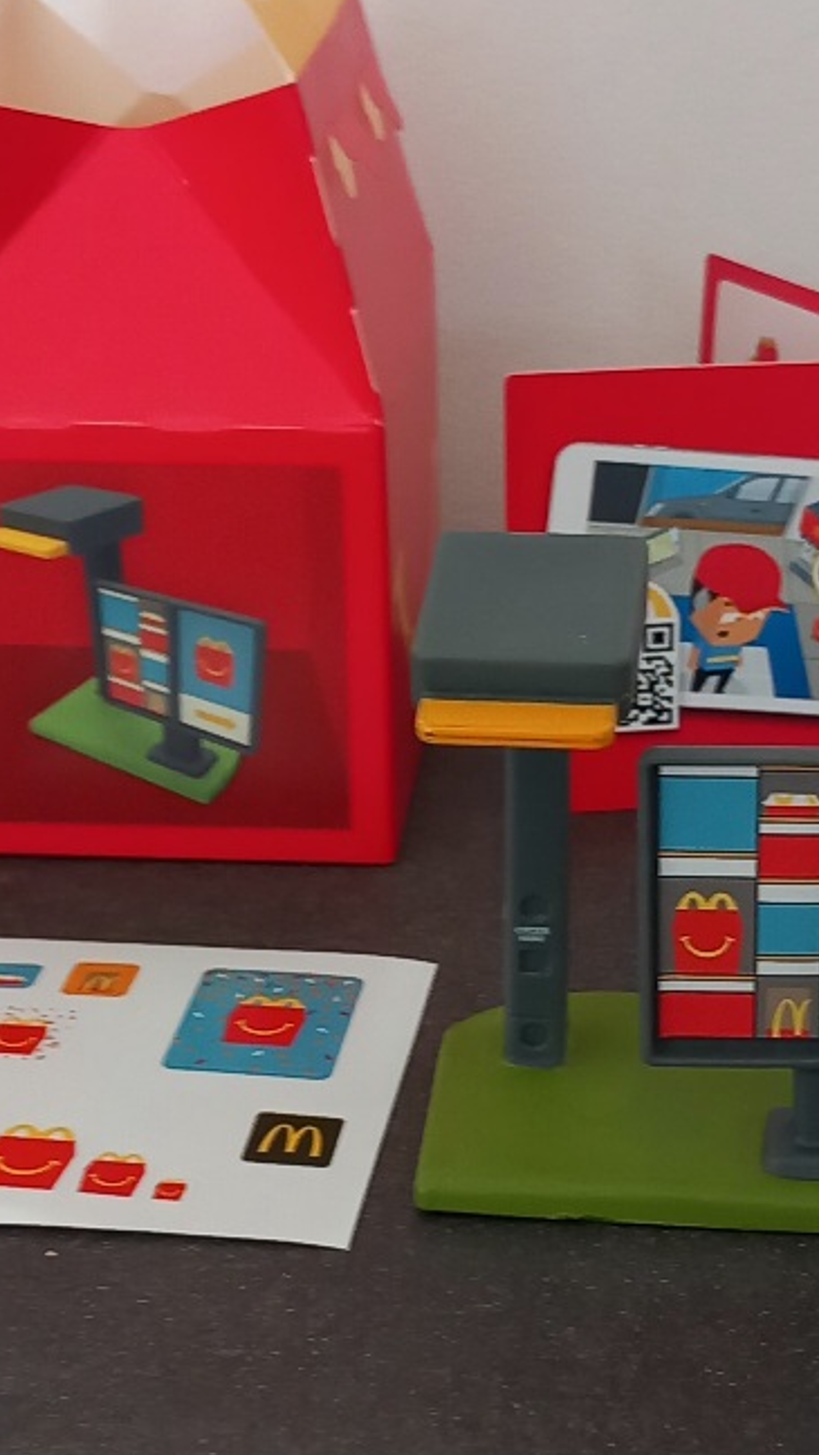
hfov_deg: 30.5
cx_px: 411
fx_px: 1504
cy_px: 622
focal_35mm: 39
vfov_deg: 51.4
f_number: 1.8
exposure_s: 1/50
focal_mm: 4
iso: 100
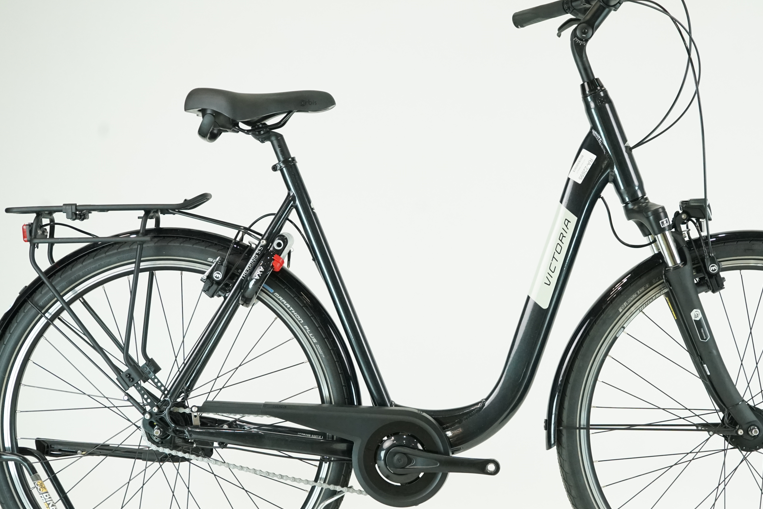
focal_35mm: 72
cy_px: 293
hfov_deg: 28.0
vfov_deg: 18.9
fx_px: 1526
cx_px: 467
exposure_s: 1/200
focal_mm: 53
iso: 2500
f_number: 6.3
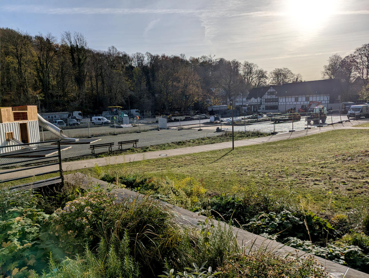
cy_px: 139
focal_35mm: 24
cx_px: 184
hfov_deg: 71.5
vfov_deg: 57.0
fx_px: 256
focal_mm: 6.81
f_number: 1.85
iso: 48
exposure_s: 1/12500
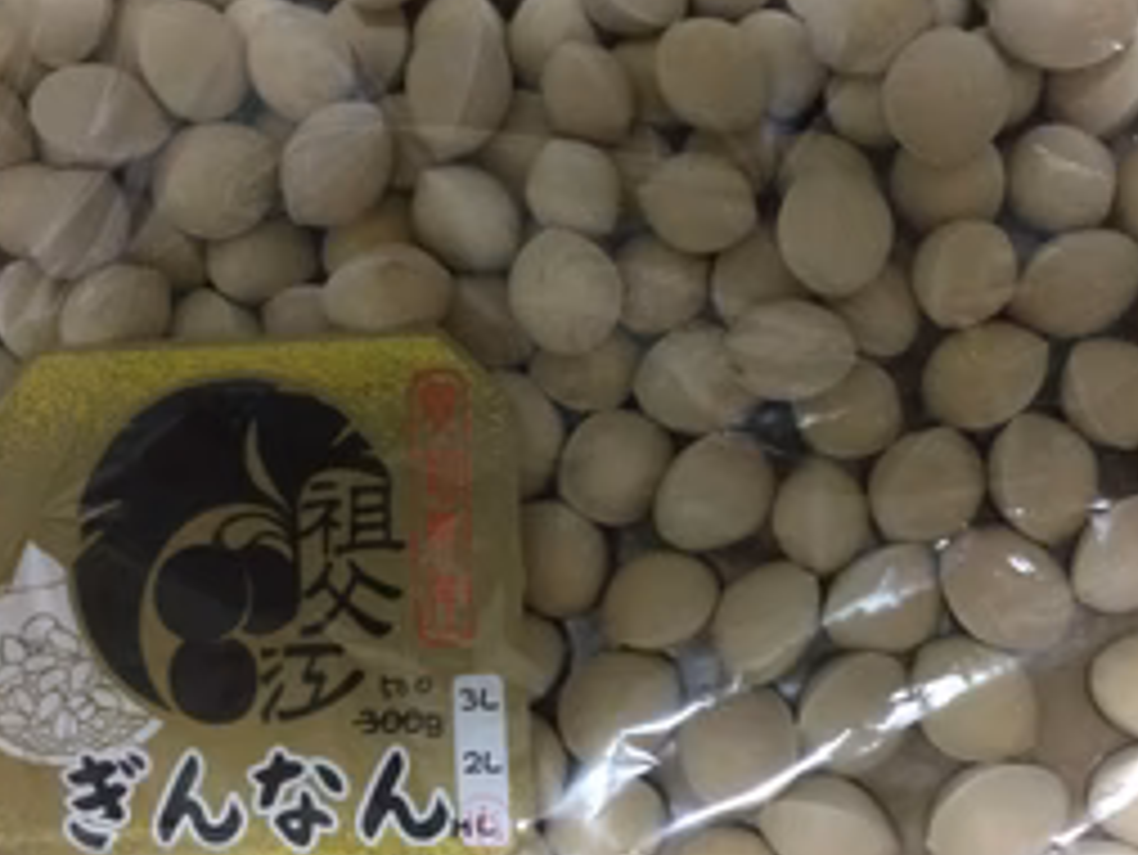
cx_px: 580
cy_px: 414
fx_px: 1612
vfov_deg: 29.7
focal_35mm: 49
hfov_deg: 38.9
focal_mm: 3.3
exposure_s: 1/20
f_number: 2.4
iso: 200
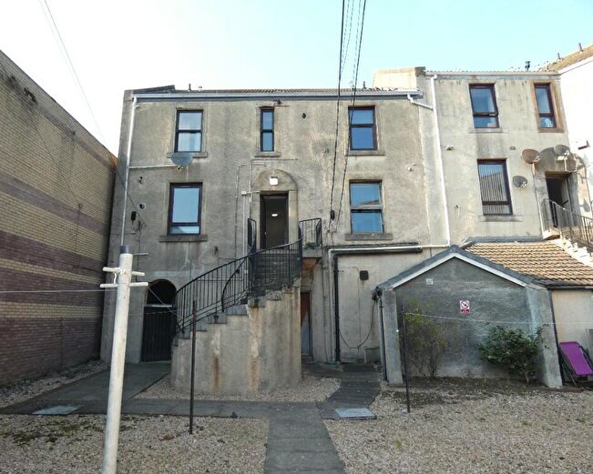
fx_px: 369
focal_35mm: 21
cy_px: 238
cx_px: 275
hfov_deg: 77.5
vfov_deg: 65.5
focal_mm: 3.6
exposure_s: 1/250
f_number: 2.8
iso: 80
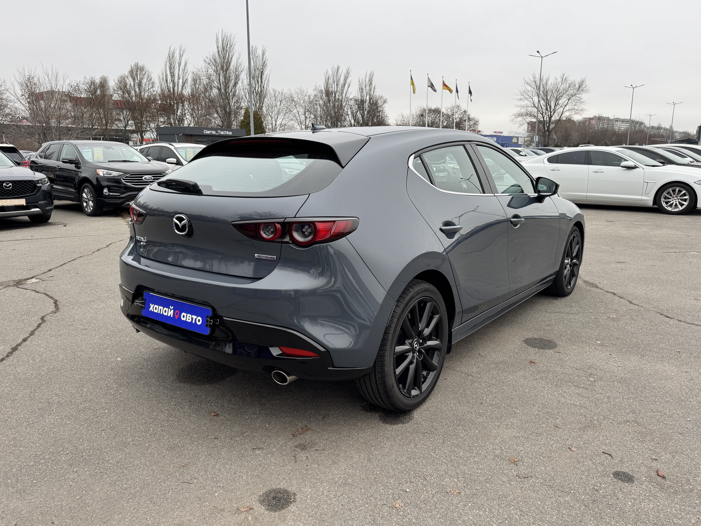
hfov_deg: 69.4
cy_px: 254
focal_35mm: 25
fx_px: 506
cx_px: 340
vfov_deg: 54.9
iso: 50
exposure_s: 1/127
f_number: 1.78
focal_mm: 6.76
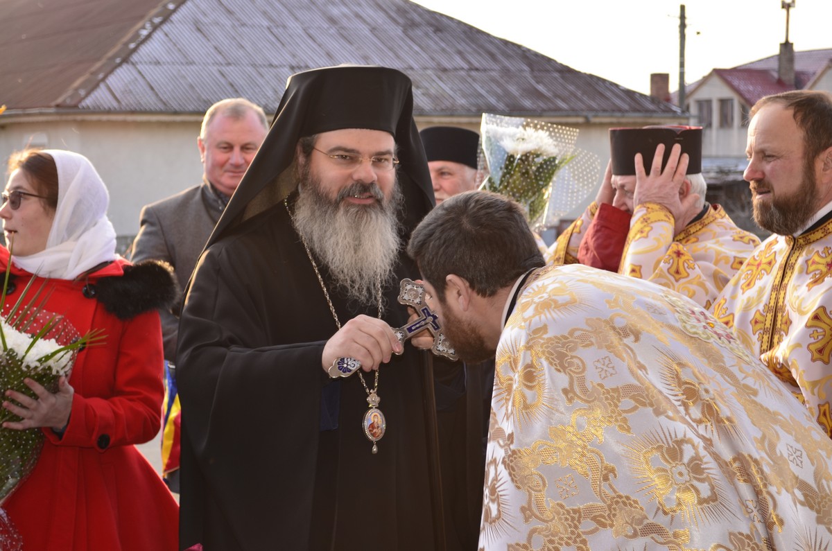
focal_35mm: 66
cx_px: 416
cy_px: 276
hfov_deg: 30.6
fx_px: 1522
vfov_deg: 20.5
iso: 140
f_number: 5.3
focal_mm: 44
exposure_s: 1/60
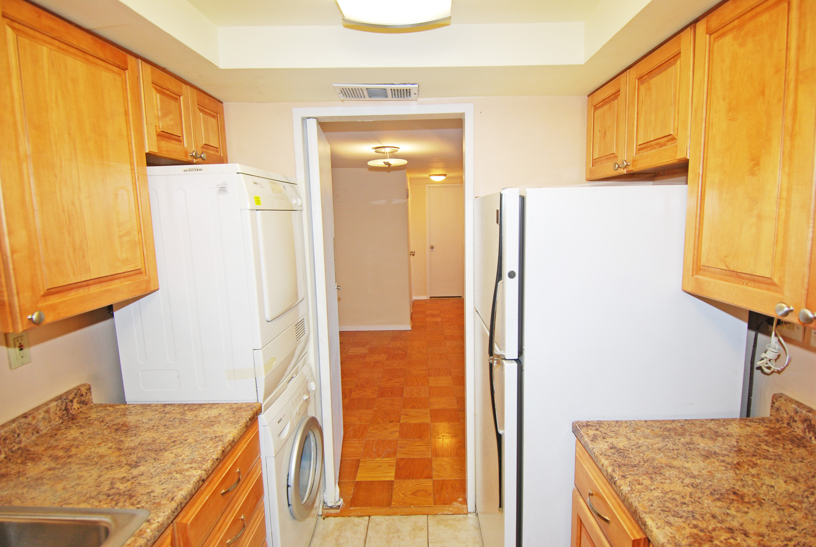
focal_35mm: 18
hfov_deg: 89.9
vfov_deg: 67.5
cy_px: 274
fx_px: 408
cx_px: 408
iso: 200
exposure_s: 1/60
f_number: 4
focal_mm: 12
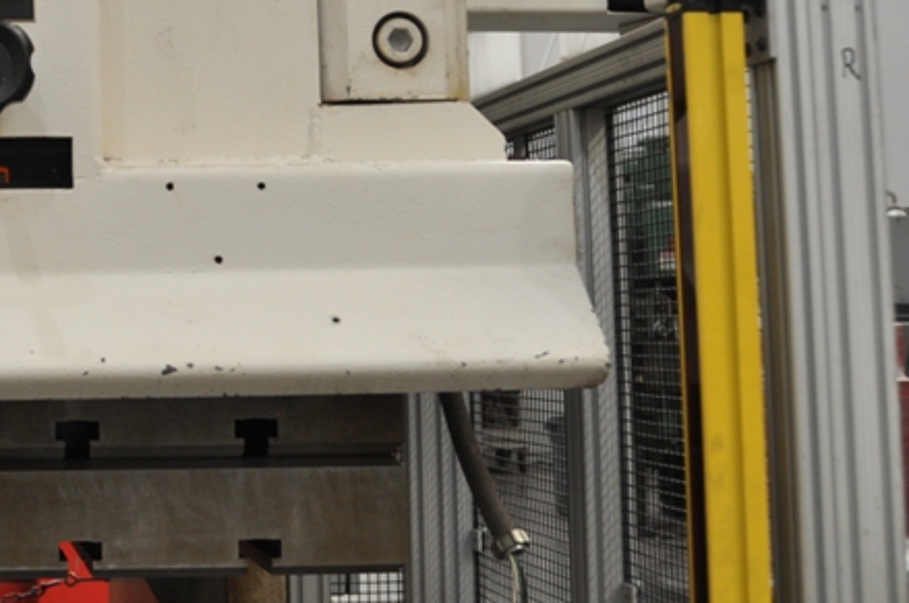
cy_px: 155
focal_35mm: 70
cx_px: -93
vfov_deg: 19.3
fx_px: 1764
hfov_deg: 26.6
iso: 400
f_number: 3.5
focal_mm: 20
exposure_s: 1/50
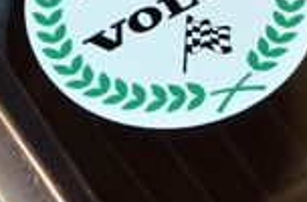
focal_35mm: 266
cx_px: 26
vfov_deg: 5.1
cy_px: 4
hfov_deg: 7.7
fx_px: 2259
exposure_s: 1/60
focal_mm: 42
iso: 1400
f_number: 5.3
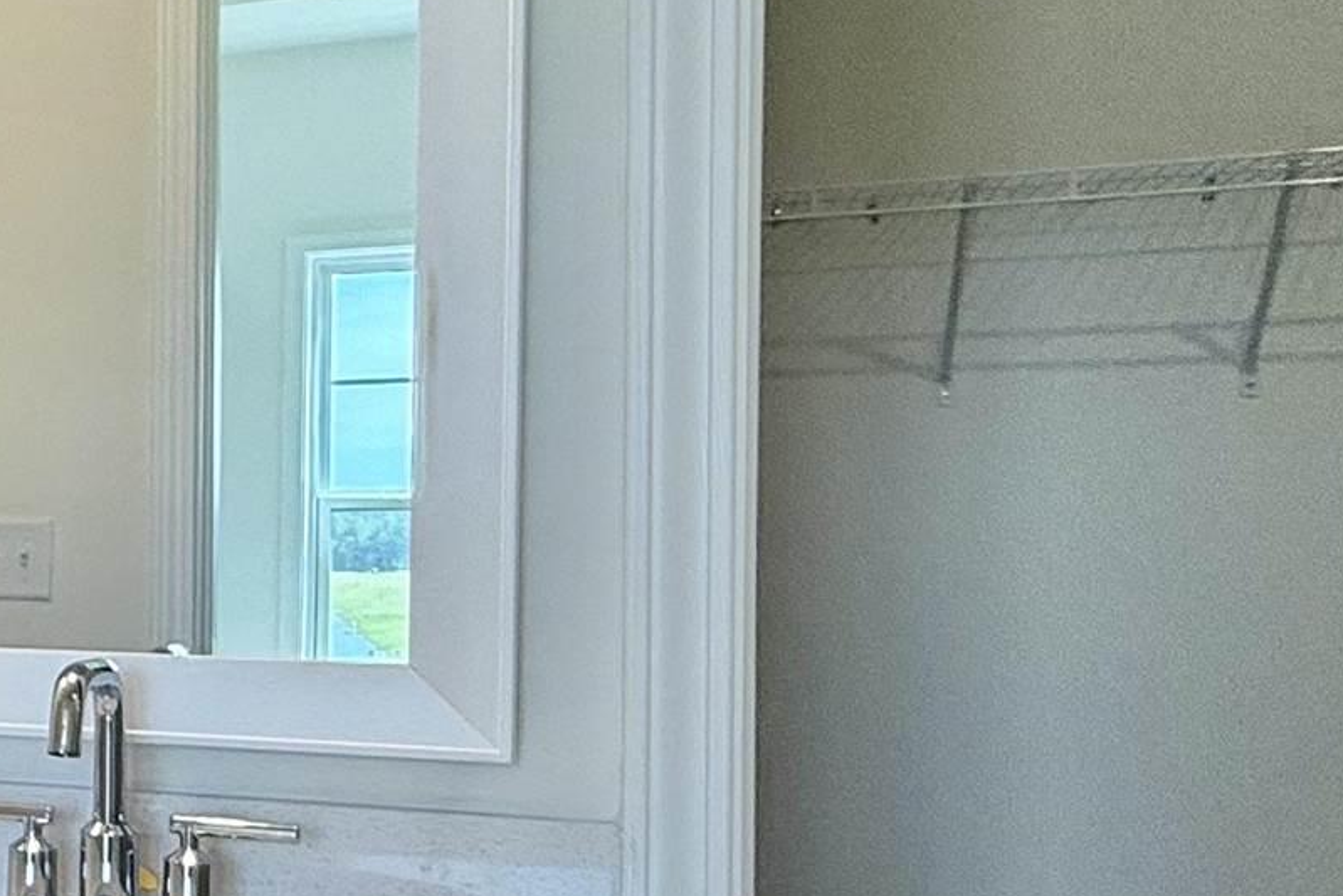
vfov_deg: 24.1
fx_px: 2089
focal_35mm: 56
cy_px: 570
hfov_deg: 26.2
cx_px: -664
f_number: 2.2
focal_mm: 2.22
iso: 64
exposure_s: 1/120
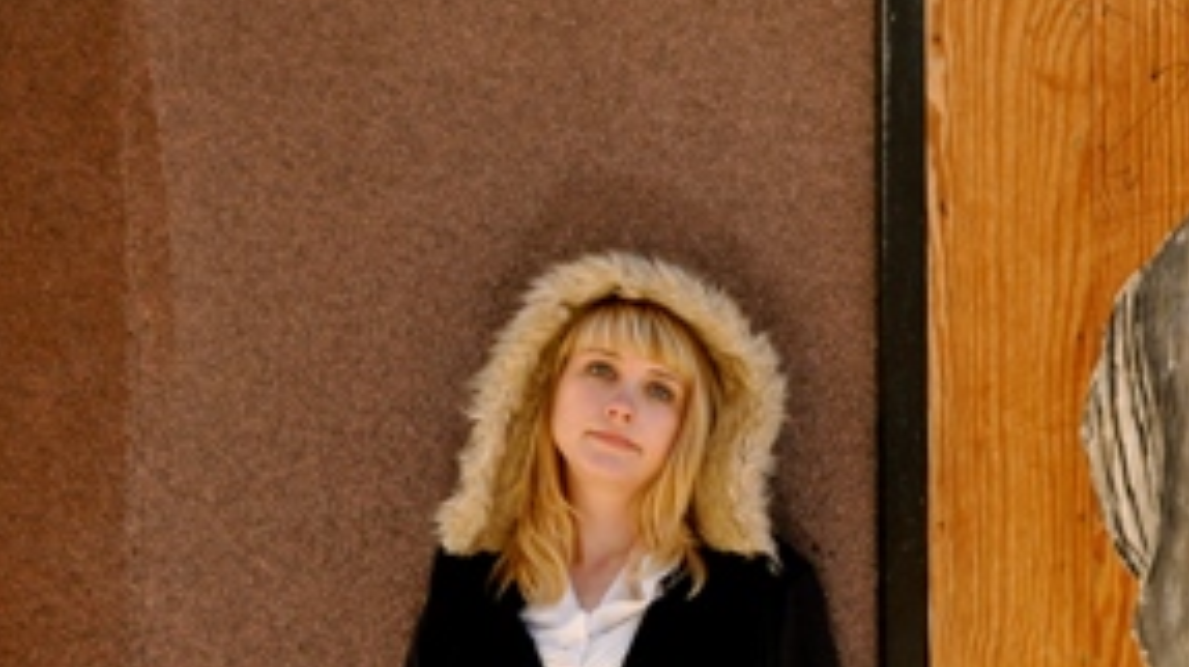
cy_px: 764
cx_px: 1148
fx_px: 1544
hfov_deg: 38.2
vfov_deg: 22.7
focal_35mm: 49
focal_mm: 14
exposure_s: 1/200
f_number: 11
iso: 640
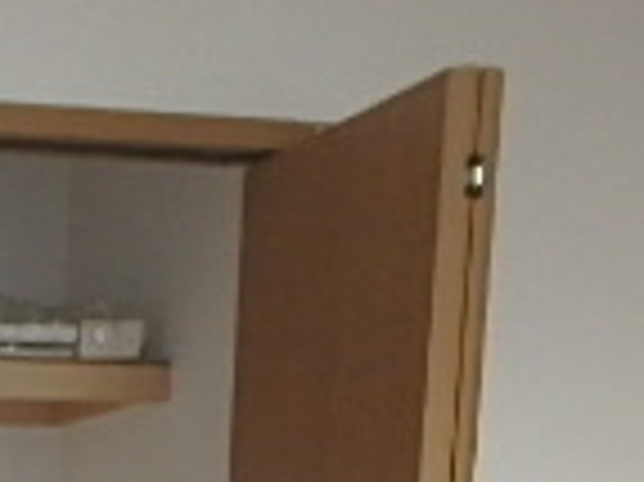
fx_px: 1747
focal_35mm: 94
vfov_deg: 13.2
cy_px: 1014
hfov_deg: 18.0
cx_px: -396
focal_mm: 3.7
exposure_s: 1/30
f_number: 3.5
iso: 320
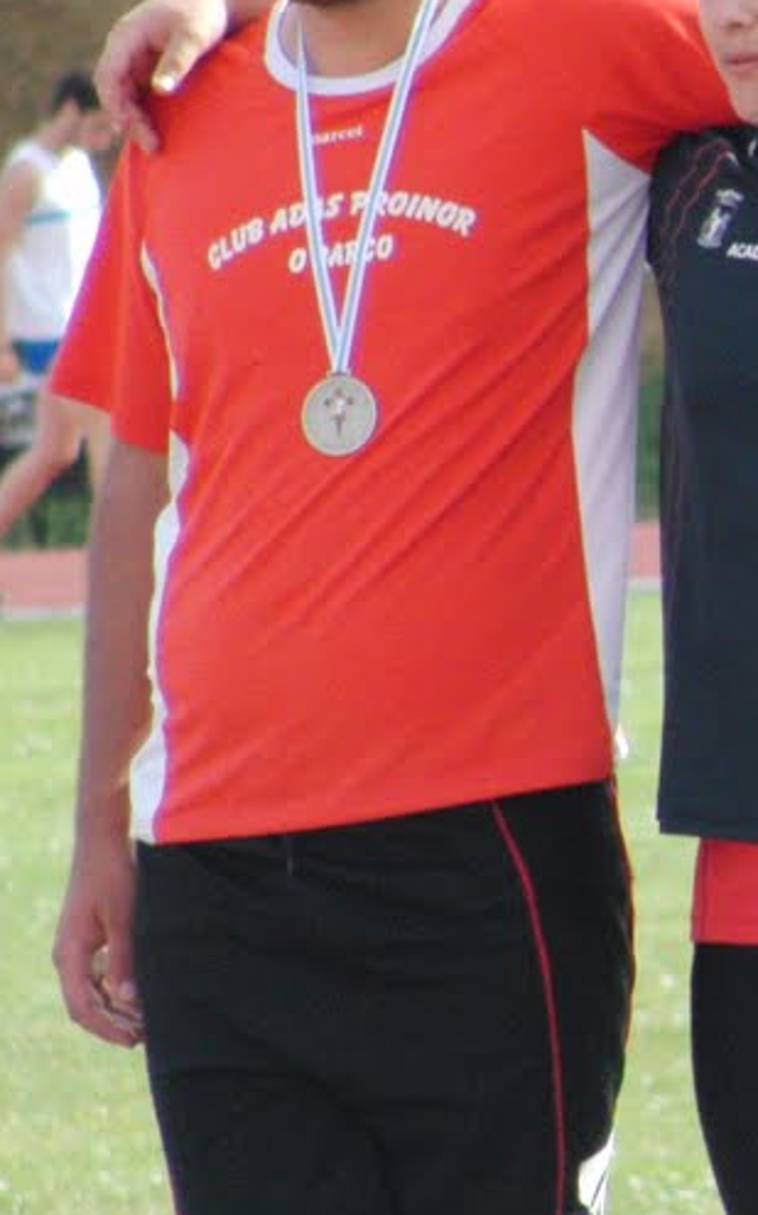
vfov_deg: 1.8
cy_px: 464
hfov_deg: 1.2
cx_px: 1013
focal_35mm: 1140
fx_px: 37713
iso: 400
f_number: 4.5
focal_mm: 92
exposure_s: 1/800
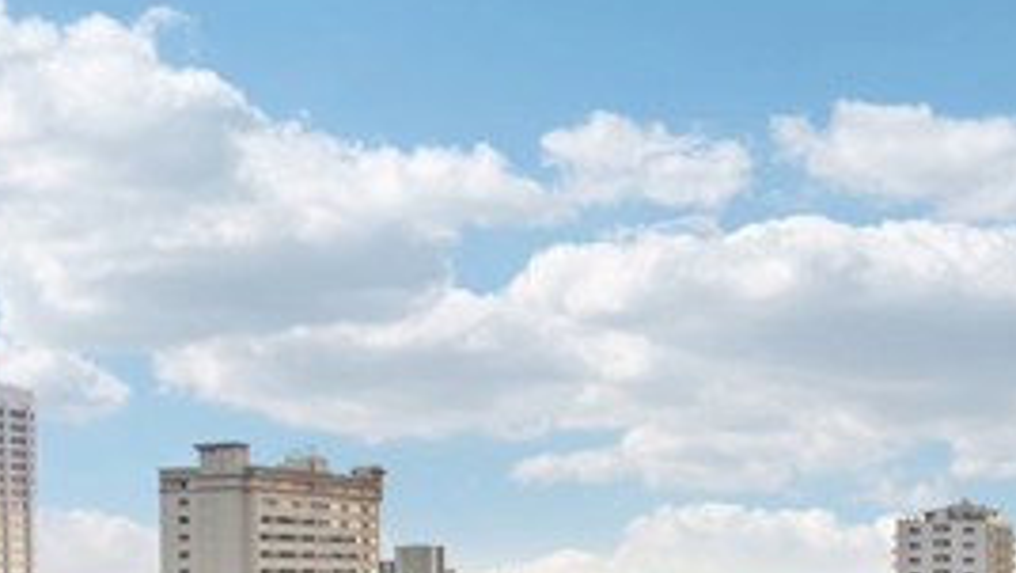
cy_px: 759
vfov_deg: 19.9
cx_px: 796
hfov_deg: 36.7
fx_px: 1482
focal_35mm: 55
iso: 100
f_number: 2.8
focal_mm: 8.4
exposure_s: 1/400
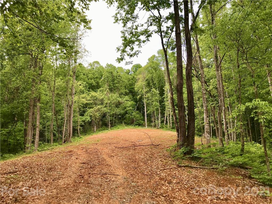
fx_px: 220
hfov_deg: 63.4
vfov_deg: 49.7
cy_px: 102
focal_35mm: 28
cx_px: 136
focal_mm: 3.99
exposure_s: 1/630
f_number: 1.8
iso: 20
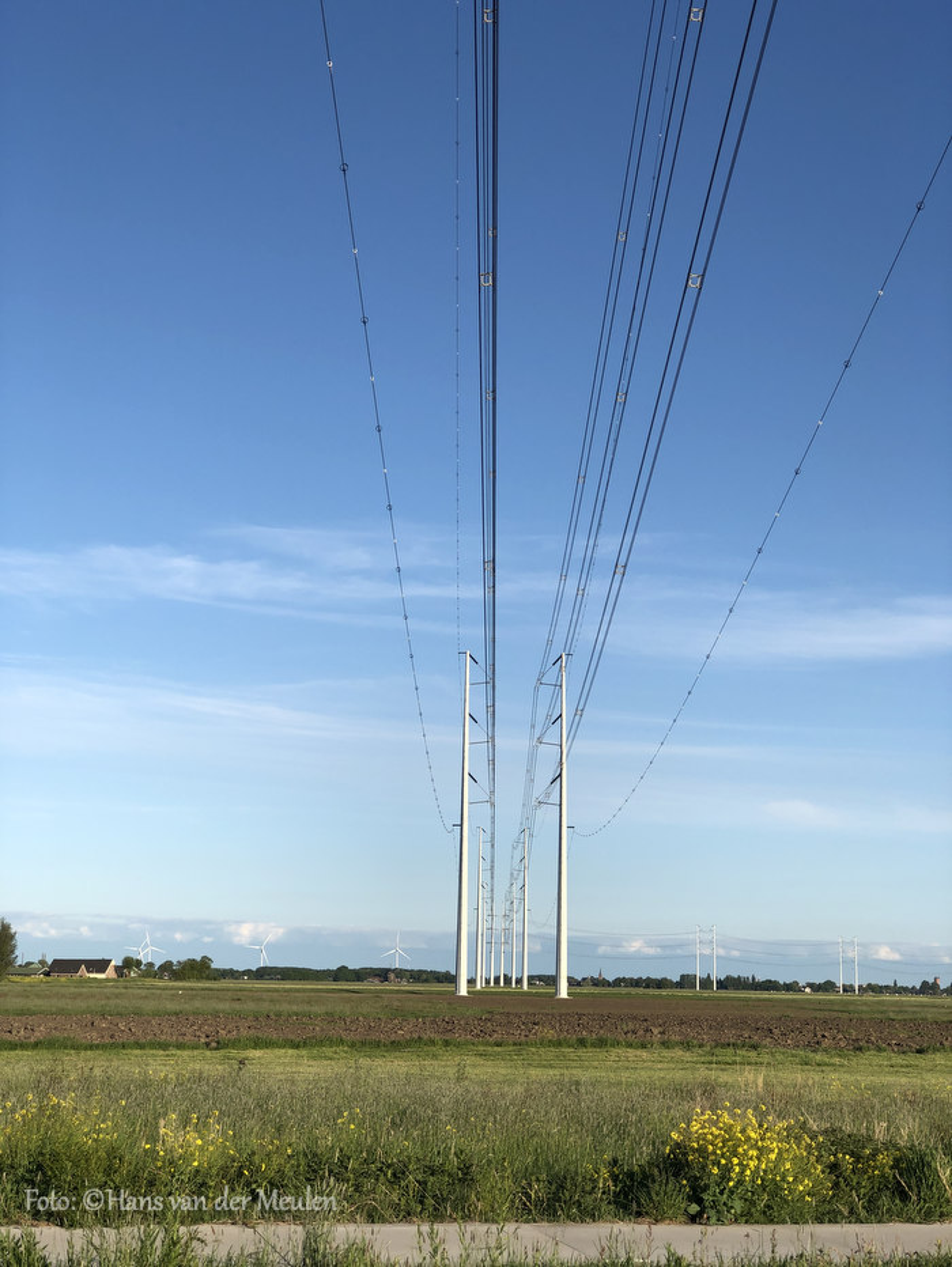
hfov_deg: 25.7
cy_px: 634
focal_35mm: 57
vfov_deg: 33.8
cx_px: 476
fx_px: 2088
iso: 20
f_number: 2.8
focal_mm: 6.6
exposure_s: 1/867
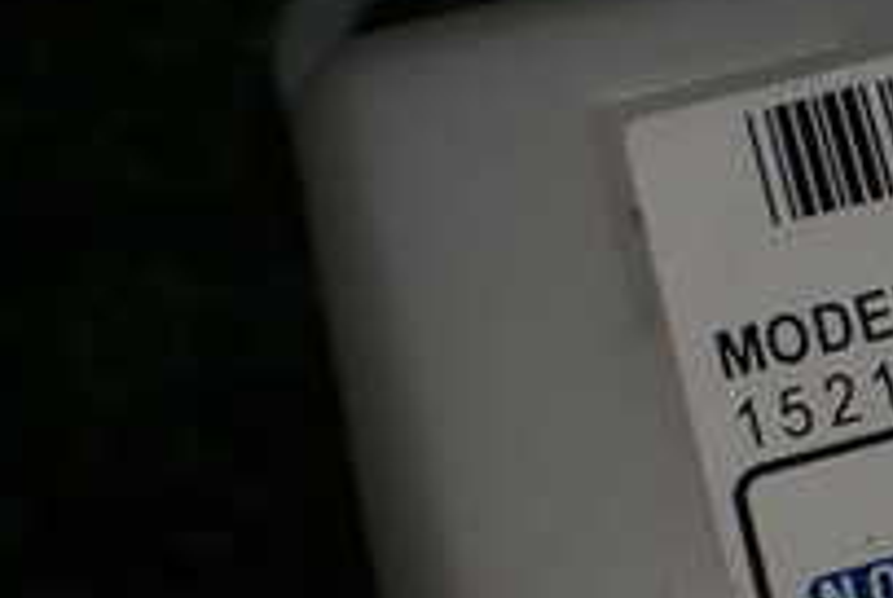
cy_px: 361
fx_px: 2285
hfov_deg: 20.0
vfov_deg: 14.9
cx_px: 1201
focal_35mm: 92
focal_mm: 5.4
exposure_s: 1/200
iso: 100
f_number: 3.2
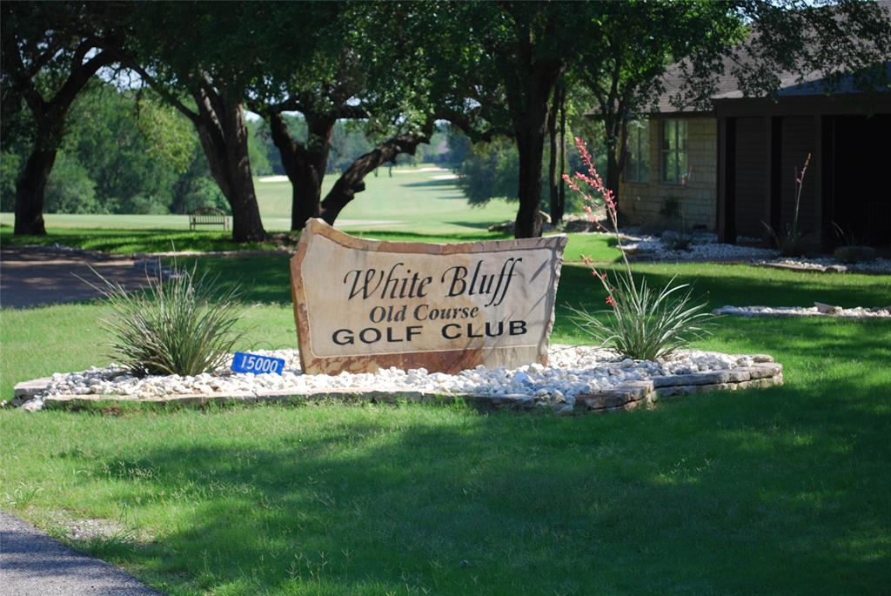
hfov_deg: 24.6
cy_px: 298
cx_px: 446
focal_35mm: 82
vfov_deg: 16.6
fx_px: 2044
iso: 100
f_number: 6.3
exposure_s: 1/160
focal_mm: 55
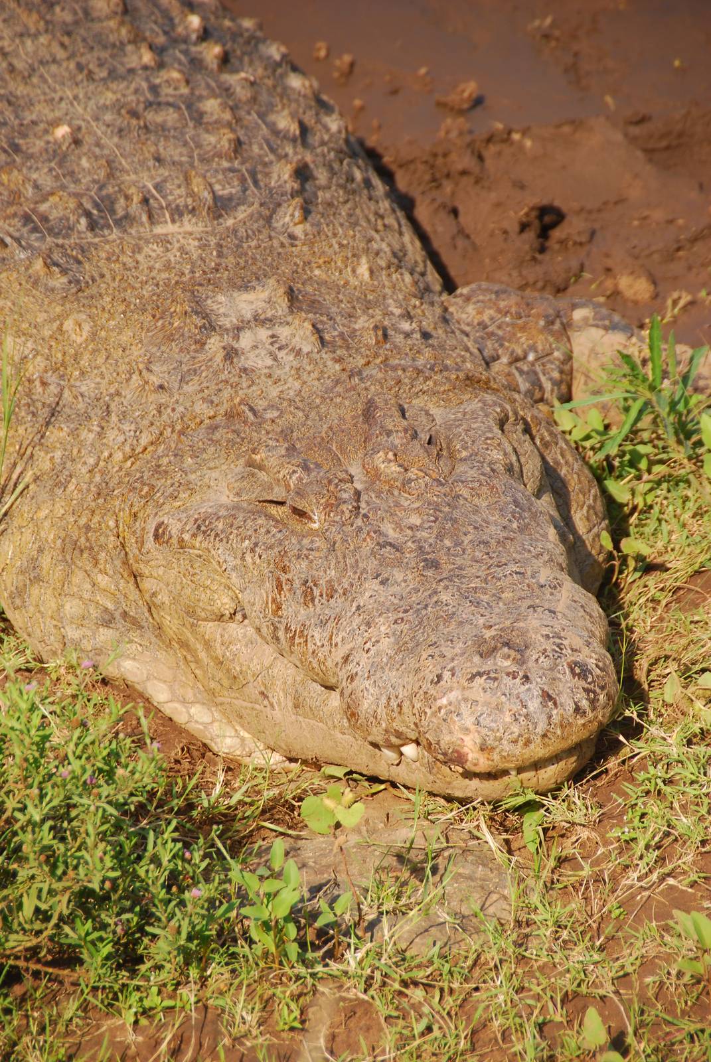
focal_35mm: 300
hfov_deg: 4.6
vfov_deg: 6.9
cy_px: 531
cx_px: 356
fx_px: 8862
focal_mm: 200
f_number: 5.6
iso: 125
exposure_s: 1/125
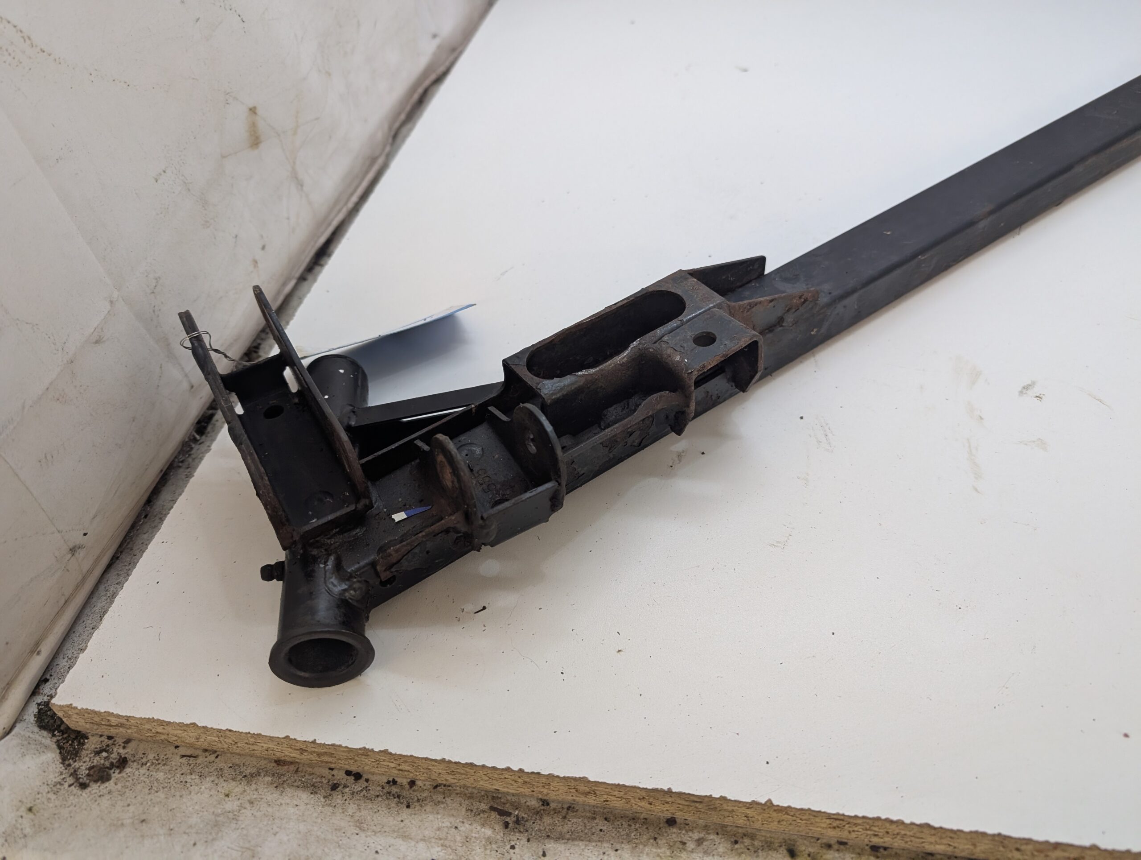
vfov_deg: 56.9
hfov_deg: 71.5
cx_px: 570
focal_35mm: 24
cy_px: 430
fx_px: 792
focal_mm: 6.9
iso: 297
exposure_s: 1/126
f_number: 1.68
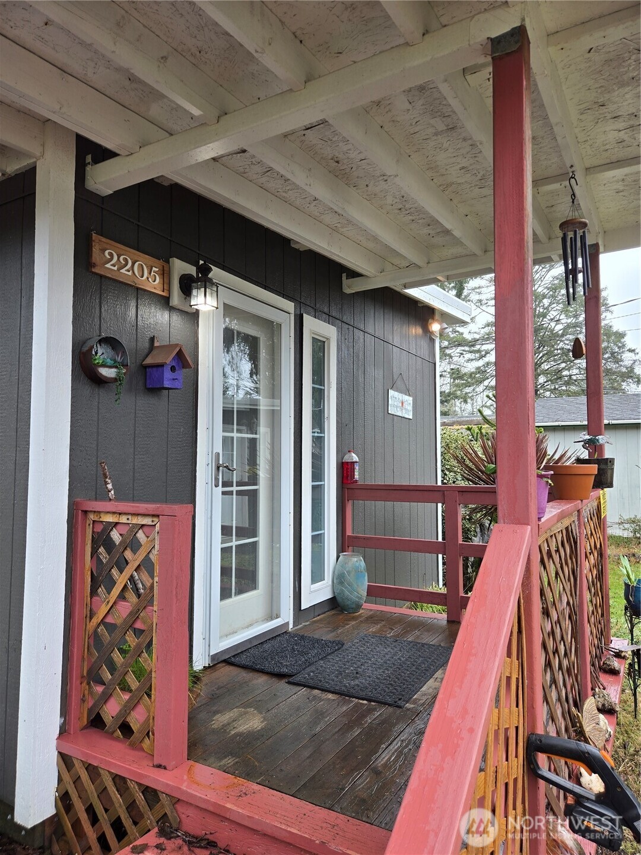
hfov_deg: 58.9
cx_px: 320
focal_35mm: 23
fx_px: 568
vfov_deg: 73.9
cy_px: 428
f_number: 1.8
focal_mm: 5.4
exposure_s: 1/137
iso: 25
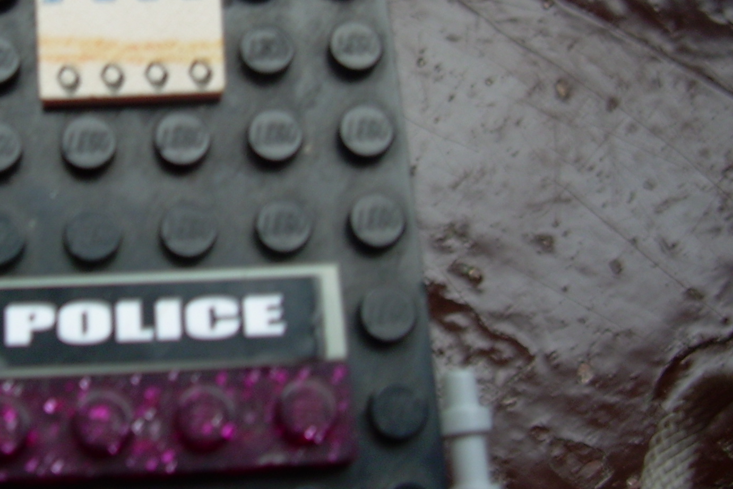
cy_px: 80
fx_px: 1324
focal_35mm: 65
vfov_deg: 20.6
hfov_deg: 30.2
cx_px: 150
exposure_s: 1/10.4
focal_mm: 6.3
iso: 50
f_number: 2.8
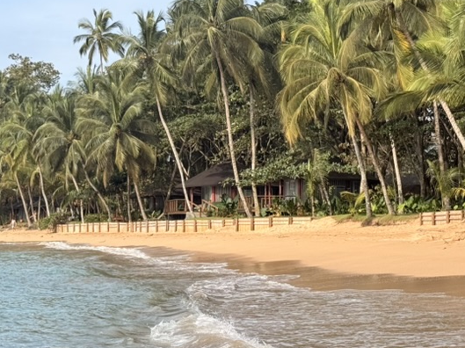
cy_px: 129
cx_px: 224
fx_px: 1248
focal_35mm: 93
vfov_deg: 15.9
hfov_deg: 21.1
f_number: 1.78
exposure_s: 1/3378
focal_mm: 6.76
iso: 64
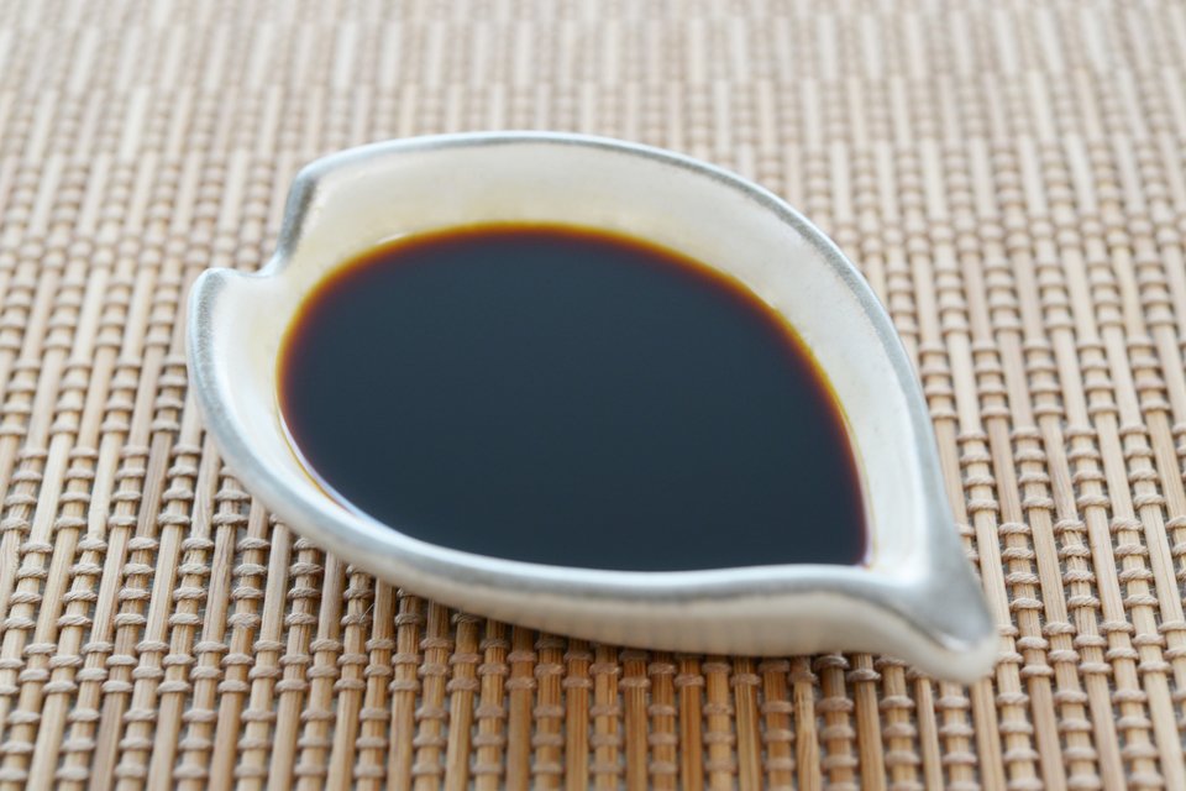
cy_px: 396
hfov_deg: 33.4
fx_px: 1977
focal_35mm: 60
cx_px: 593
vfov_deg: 22.6
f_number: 5.6
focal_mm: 60
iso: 500
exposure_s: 1/80
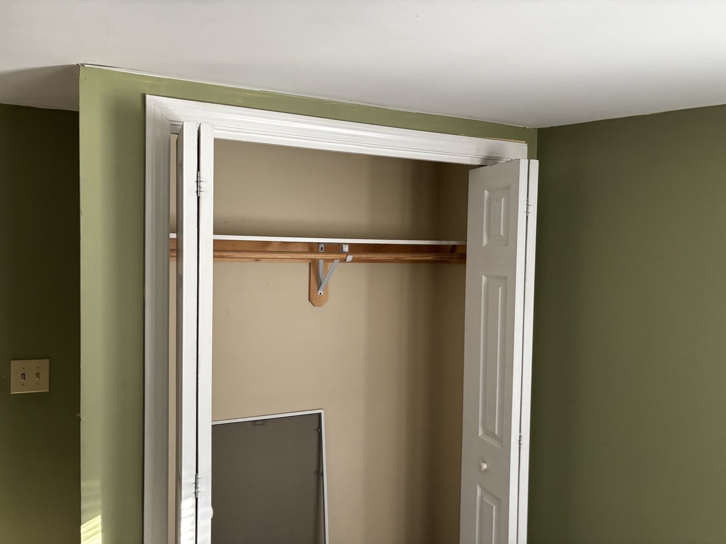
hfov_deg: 67.3
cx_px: 363
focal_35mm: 26
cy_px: 272
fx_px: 545
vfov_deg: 53.1
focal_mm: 5.96
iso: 250
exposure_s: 1/60
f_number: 1.6
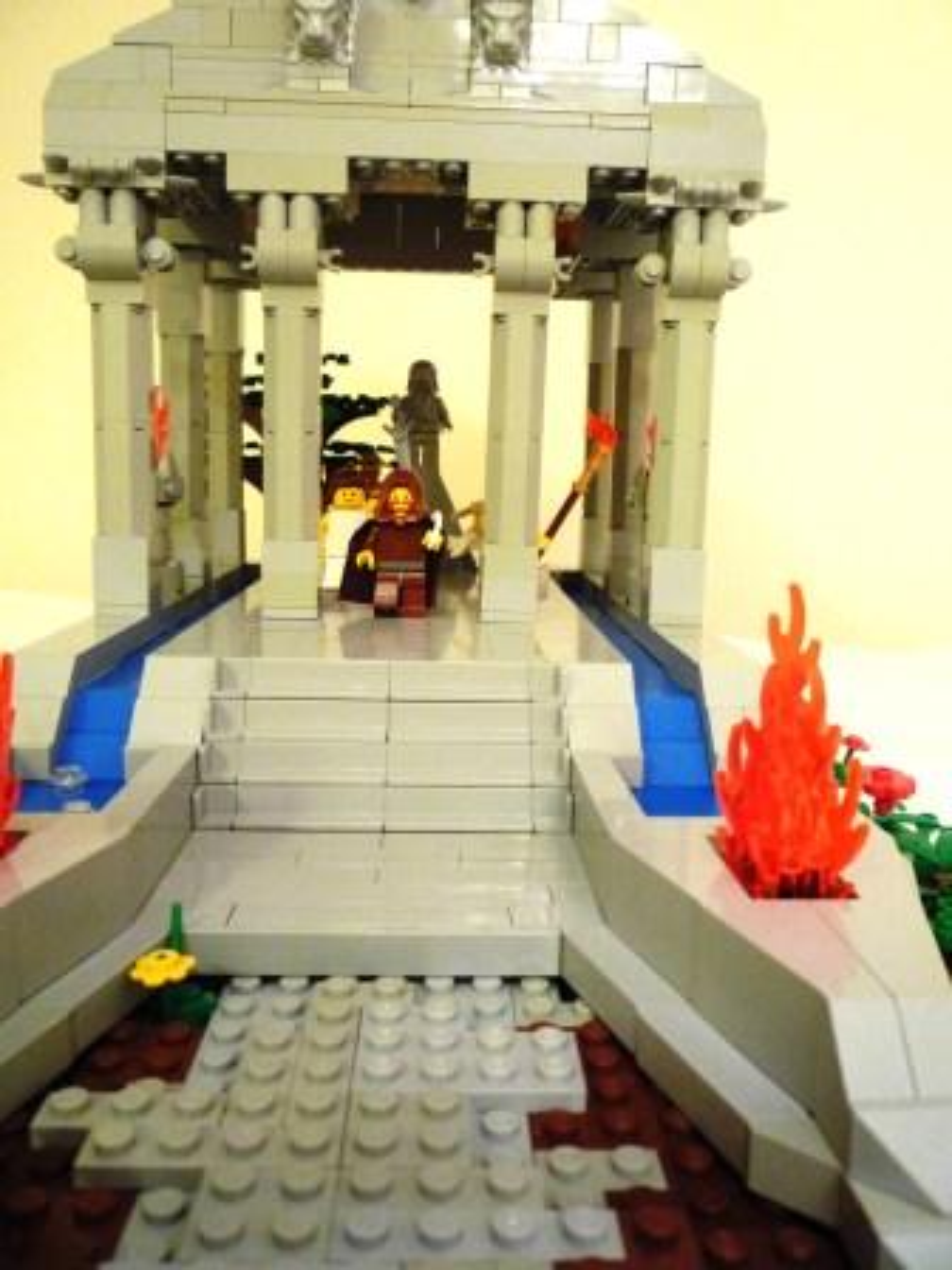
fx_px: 1100
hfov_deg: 46.8
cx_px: 476
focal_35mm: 30
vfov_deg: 60.0
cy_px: 635
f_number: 3.3
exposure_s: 1/13
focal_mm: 5.2
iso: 400
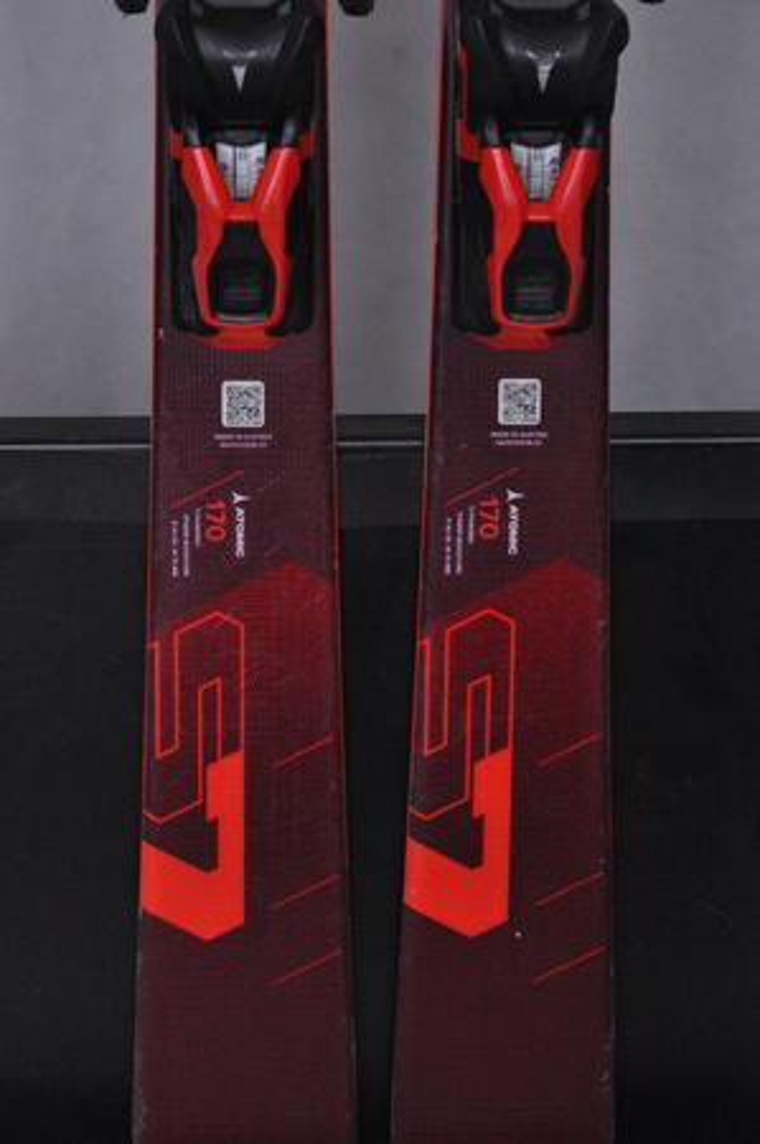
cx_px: 380
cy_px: 572
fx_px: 3809
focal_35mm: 120
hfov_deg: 11.4
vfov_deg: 17.1
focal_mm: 80
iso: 3200
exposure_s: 1/125
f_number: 9.5
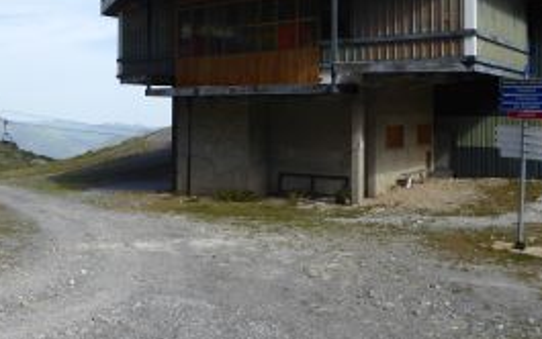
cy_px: 104
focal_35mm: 40
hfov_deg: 48.1
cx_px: 164
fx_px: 591
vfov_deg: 31.7
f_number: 3.3
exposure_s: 1/640
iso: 80
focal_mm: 4.3
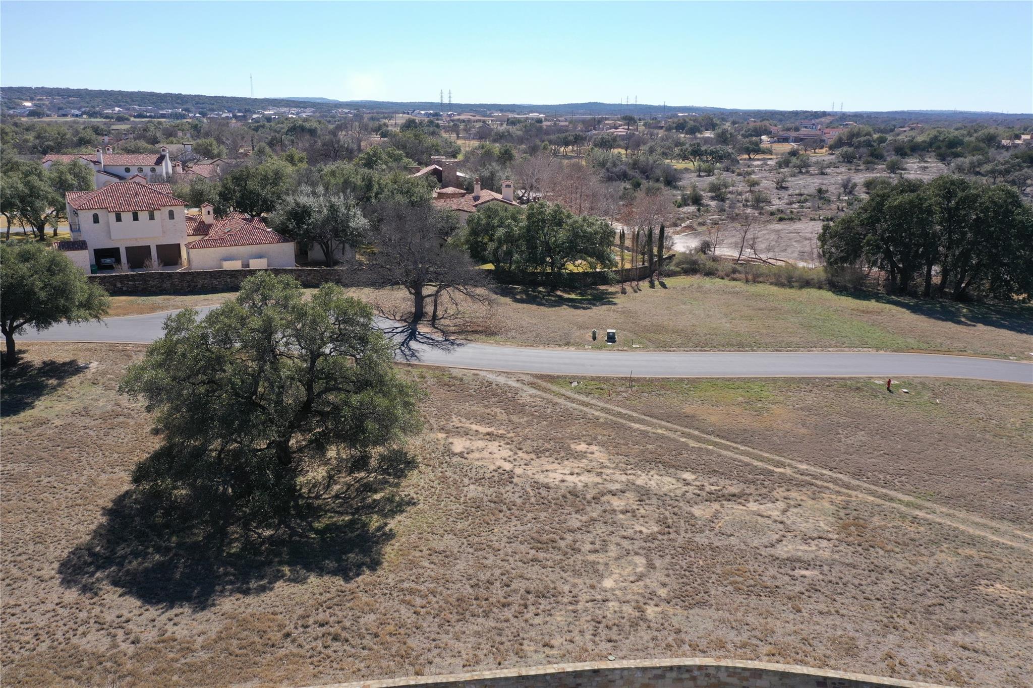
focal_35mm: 28
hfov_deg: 65.5
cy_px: 344
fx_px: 803
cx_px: 516
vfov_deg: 46.4
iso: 100
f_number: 5.6
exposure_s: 1/400
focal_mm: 10.26
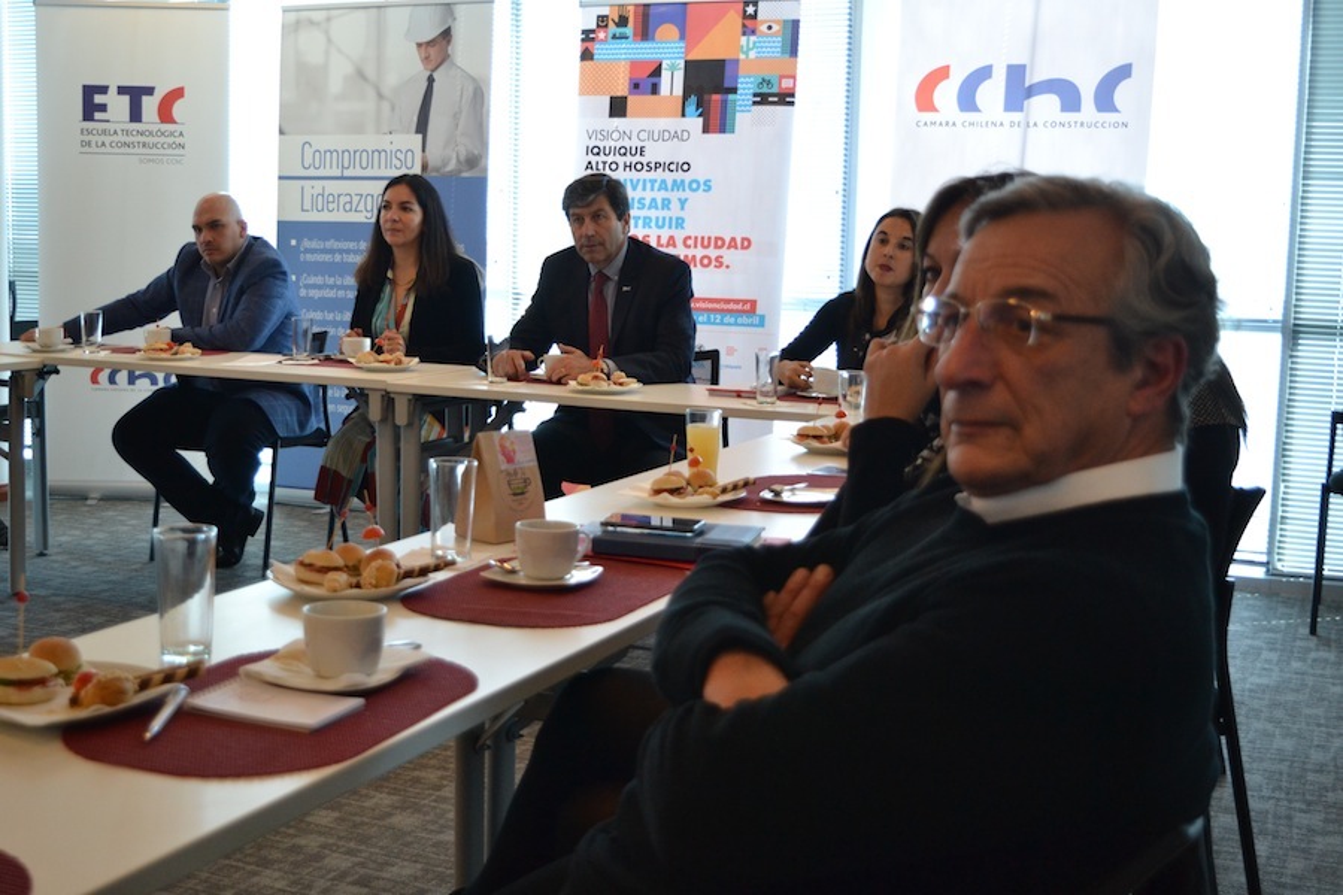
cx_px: 672
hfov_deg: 43.6
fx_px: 1679
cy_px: 448
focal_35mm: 45
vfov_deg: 29.9
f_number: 4.2
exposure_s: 1/125
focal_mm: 30
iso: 1100
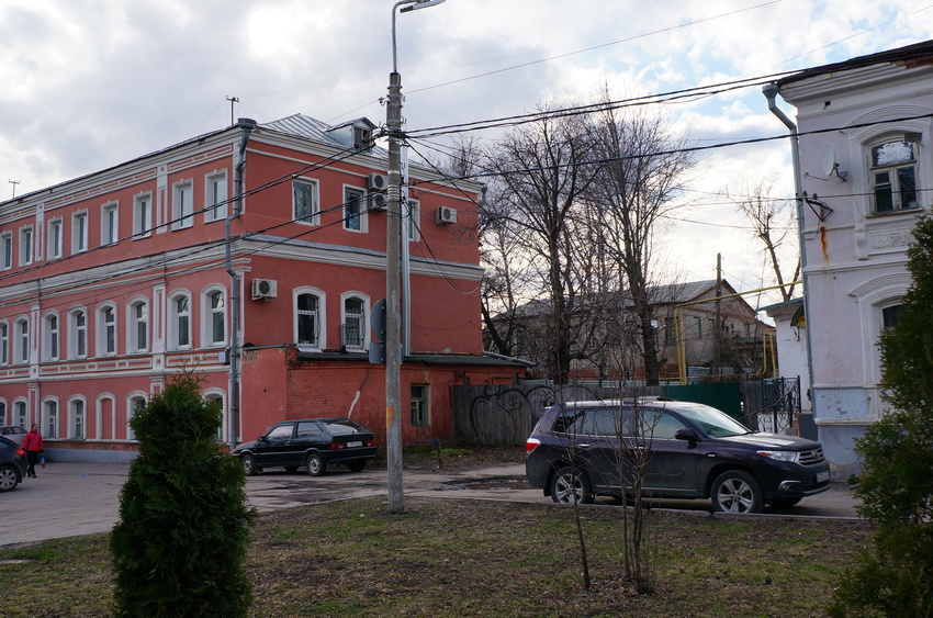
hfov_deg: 53.2
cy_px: 309
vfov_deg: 36.7
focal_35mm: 36
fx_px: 931
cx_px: 466
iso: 100
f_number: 8
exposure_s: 1/125
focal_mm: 24
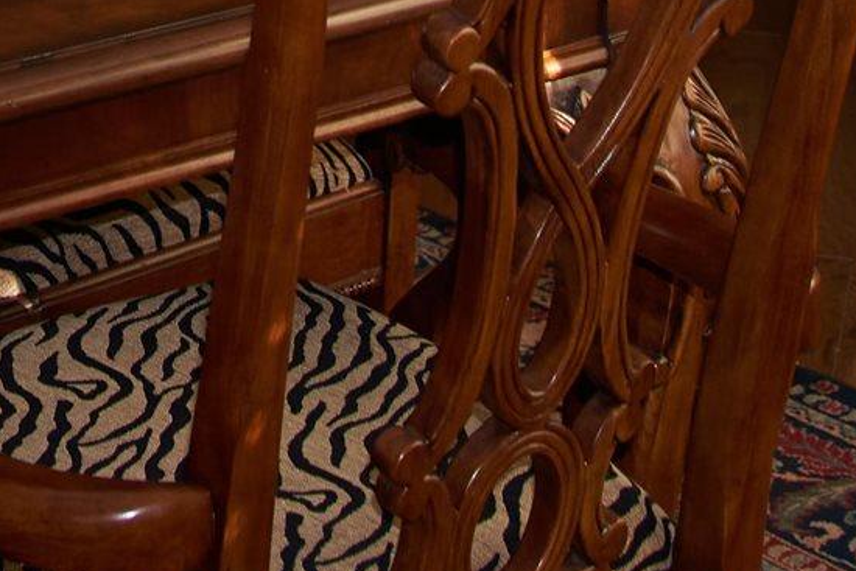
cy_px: -949
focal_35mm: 134
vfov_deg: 8.9
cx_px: -475
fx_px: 3187
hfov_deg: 14.2
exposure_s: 1/60
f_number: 4
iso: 400
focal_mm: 24
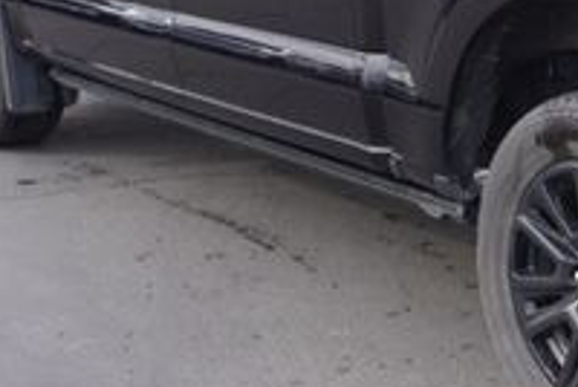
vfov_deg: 14.2
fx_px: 1544
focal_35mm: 96
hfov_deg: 19.9
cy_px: 52
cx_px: 688
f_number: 6.3
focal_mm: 20
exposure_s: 1/100
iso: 100
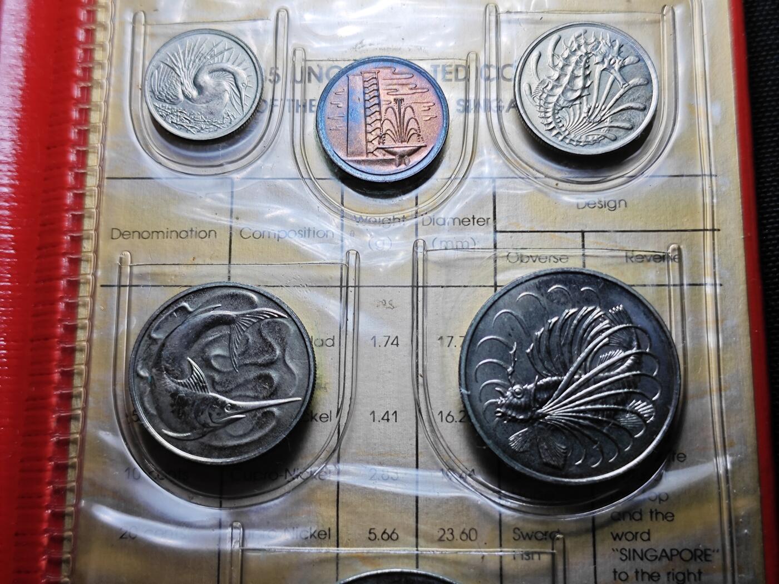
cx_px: 390
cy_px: 292
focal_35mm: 49
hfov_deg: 38.9
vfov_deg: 29.7
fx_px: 1103
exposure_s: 1/305
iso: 50
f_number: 1.6
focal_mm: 5.84
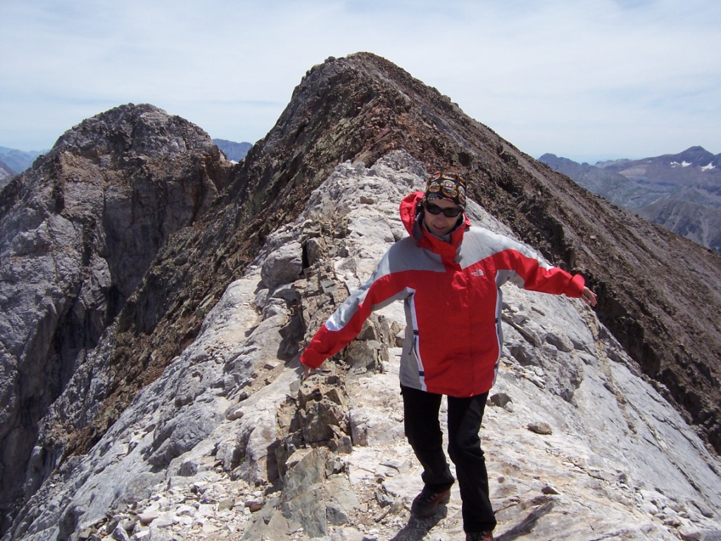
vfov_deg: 42.9
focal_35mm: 33
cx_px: 360
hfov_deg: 55.4
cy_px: 270
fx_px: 687
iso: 80
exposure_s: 1/1000
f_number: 4
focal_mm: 5.5
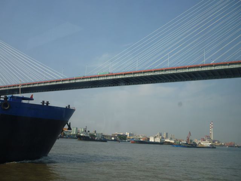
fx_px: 230
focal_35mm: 33
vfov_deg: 42.9
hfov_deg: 55.4
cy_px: 90
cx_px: 120
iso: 80
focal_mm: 5.5
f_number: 8
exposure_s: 1/200
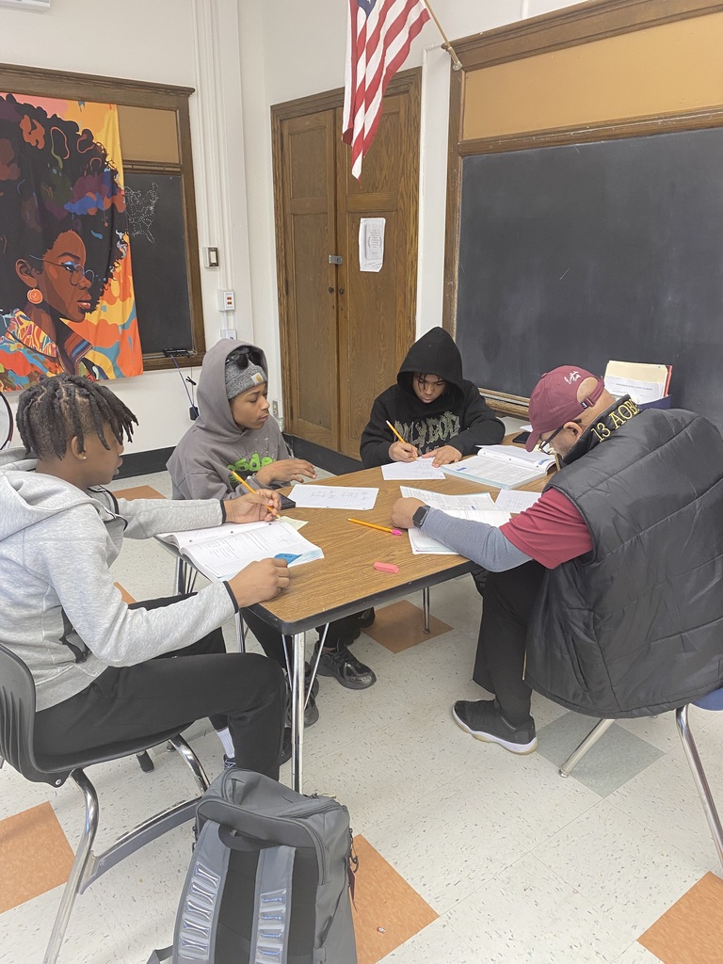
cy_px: 482
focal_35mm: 26
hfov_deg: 53.1
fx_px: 724
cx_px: 362
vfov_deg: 67.3
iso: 80
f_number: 1.8
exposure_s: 1/60
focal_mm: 4.25
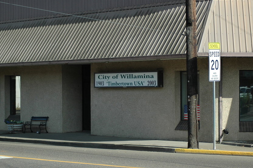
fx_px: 800
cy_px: 81
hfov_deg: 18.0
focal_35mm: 114
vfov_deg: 12.0
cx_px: 123
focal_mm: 70
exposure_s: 1/1250
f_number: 4
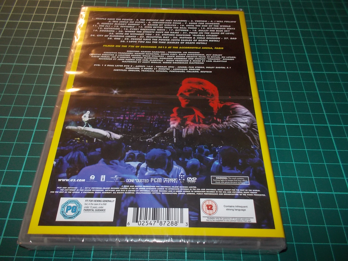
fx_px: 292
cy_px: 130
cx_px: 174
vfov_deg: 48.2
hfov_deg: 61.7
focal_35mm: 29
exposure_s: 1/30
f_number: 3.3
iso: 200
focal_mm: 4.1
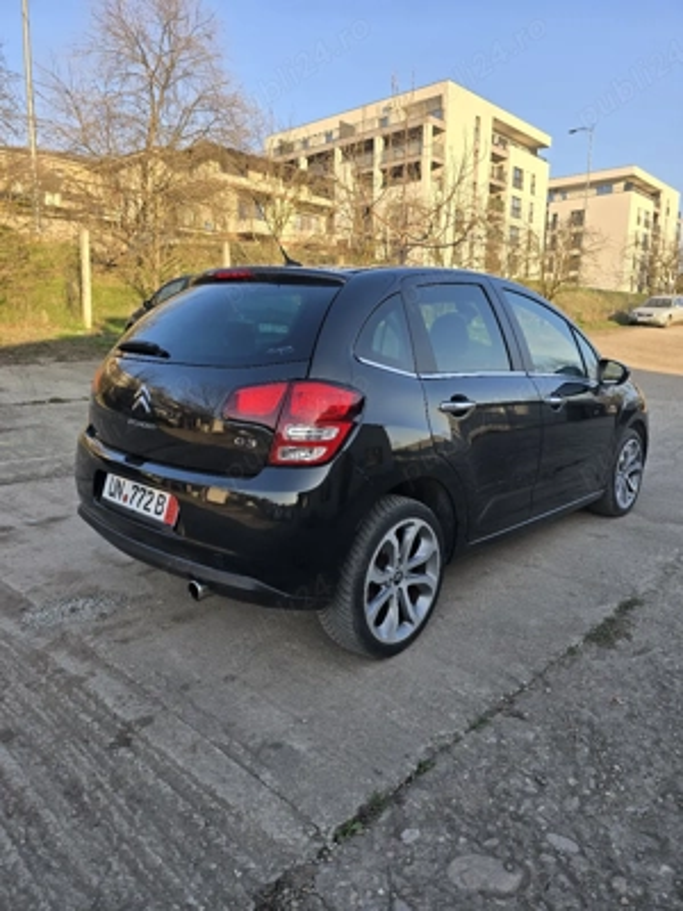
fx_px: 605
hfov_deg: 58.9
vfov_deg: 73.9
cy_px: 456
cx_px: 342
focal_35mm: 23
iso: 12
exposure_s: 1/278
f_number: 1.7
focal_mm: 6.3
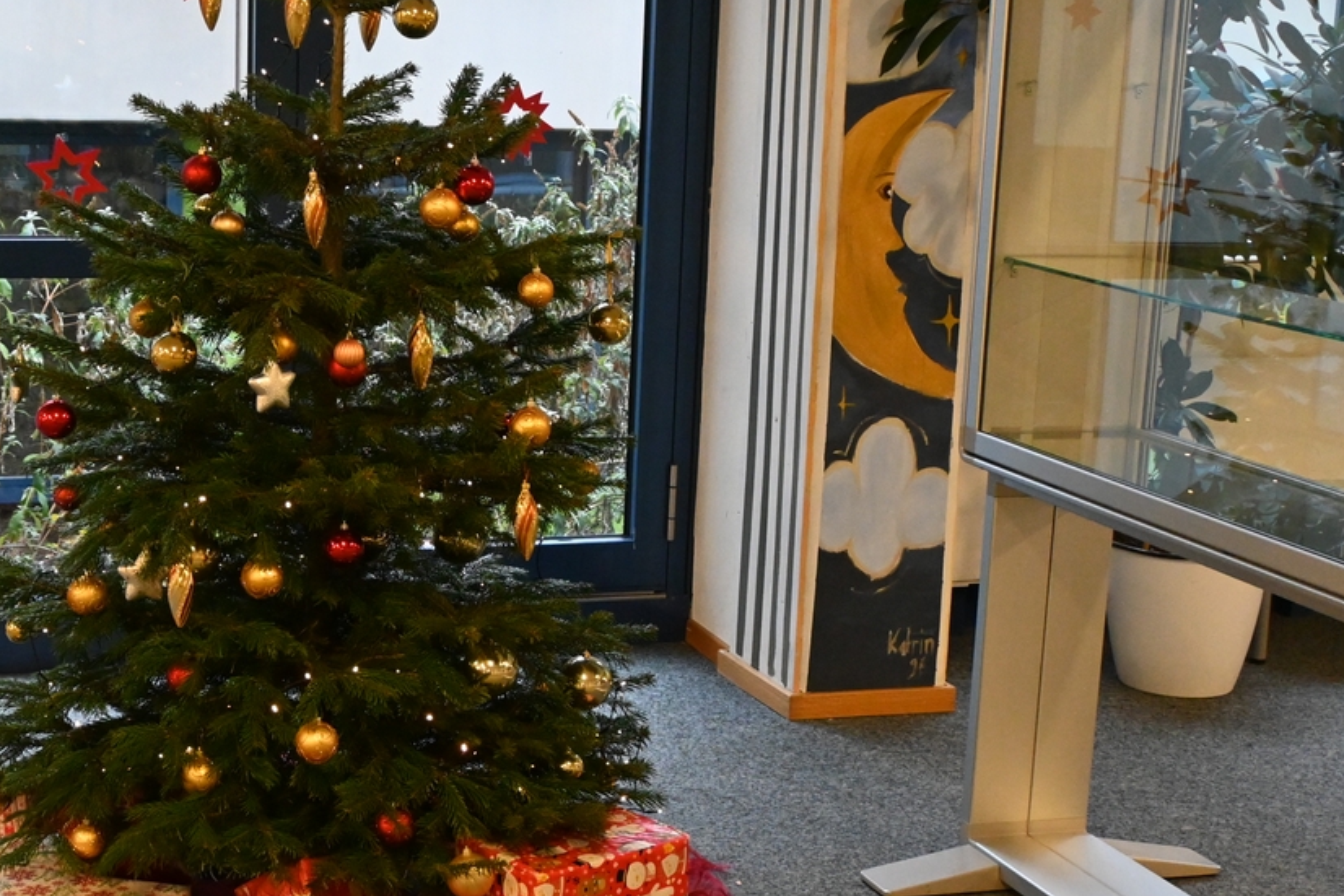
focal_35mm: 62
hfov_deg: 32.0
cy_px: 469
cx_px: 475
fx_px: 2325
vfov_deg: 21.8
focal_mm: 24.5
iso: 3200
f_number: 4.2
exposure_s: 1/100
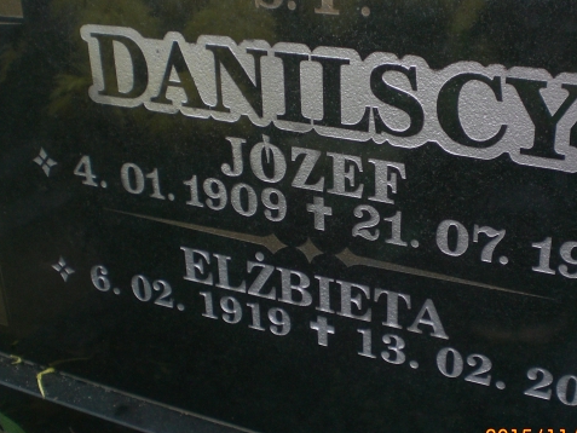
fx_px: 850
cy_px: 206
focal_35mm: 51
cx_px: 350
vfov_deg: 28.6
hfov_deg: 37.3
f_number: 3.1
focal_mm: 6.3
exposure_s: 1/60
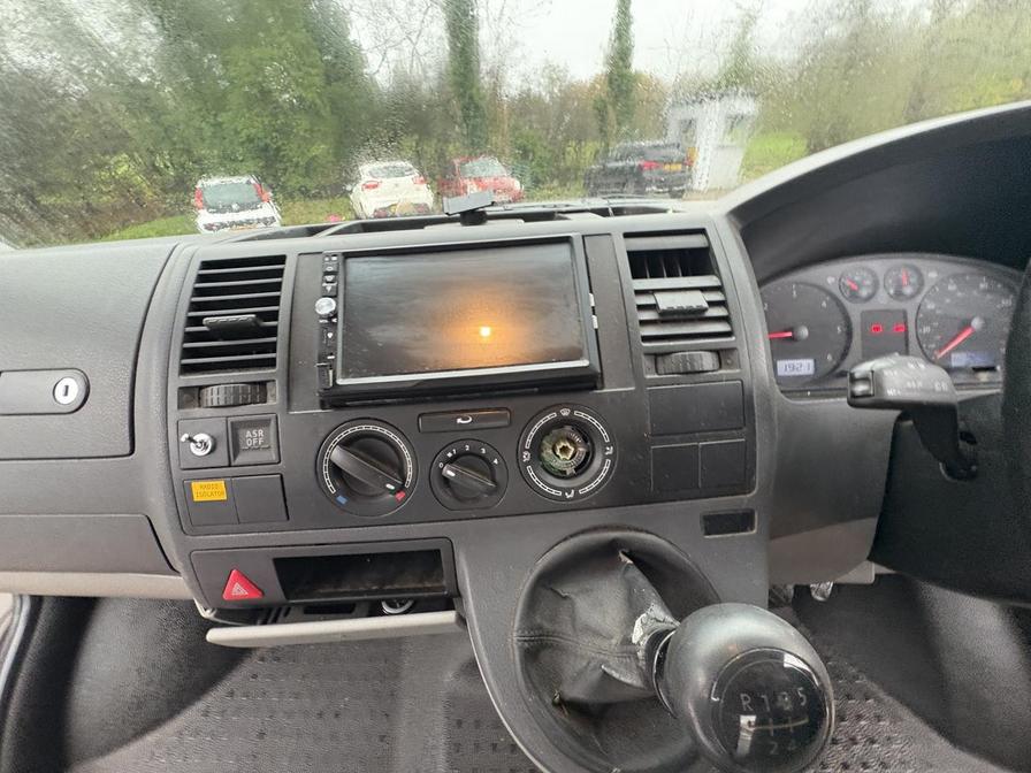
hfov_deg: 102.1
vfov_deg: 85.7
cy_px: 386
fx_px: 417
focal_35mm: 14
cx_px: 516
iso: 500
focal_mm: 2.22
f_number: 2.2
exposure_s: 1/60
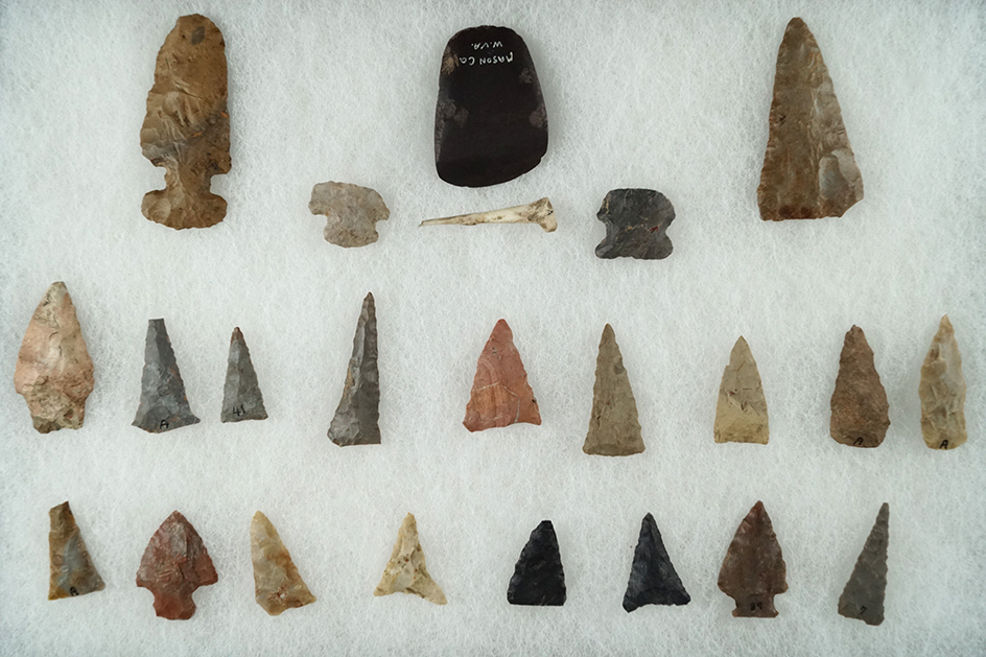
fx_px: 986
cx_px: 493
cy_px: 328
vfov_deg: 36.9
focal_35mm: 36
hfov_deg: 53.1
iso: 1250
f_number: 8
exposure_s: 1/400
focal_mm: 24
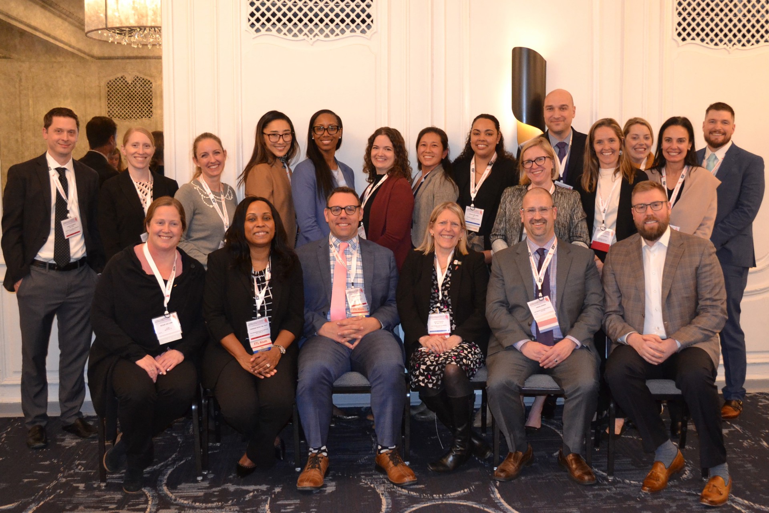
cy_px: 256
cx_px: 384
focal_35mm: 33
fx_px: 705
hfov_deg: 57.2
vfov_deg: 40.0
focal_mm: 22
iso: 1800
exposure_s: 1/60
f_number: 3.8
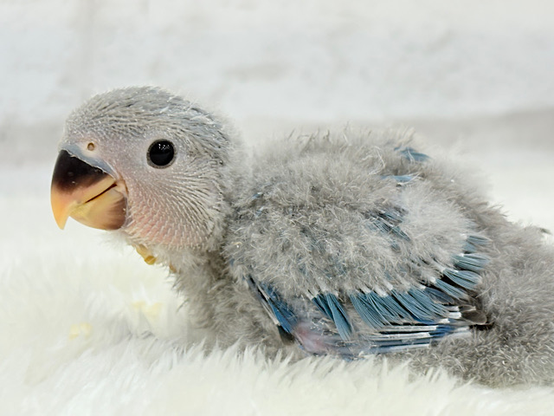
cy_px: 208
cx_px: 277
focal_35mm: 52
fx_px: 832
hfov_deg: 36.8
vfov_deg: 28.0
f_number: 1.6
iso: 80
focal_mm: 5.96
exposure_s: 1/100
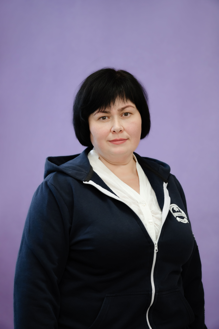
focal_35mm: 93
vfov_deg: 21.9
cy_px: 164
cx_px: 110
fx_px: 849
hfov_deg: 14.7
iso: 800
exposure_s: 1/250
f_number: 2.8
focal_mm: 62
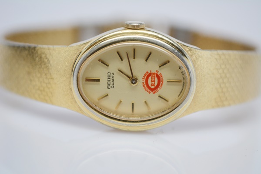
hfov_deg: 24.6
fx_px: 598
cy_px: 87
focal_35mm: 82
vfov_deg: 16.6
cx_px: 130
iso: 400
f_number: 5.6
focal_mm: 55
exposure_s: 1/80
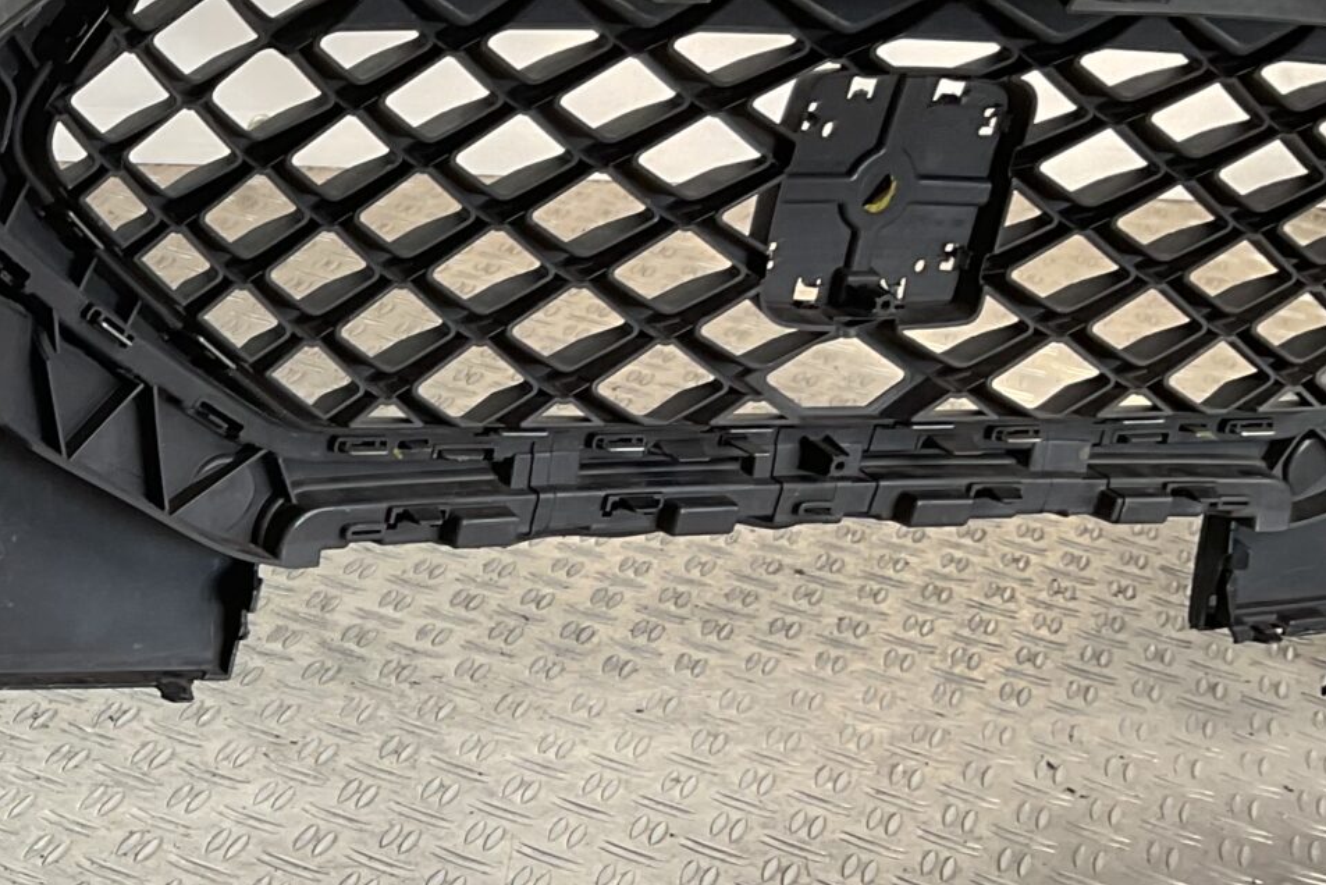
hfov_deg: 23.2
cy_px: 776
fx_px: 2984
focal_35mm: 81
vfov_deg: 16.7
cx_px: -202
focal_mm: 3
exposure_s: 1/120
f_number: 1.8
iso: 20
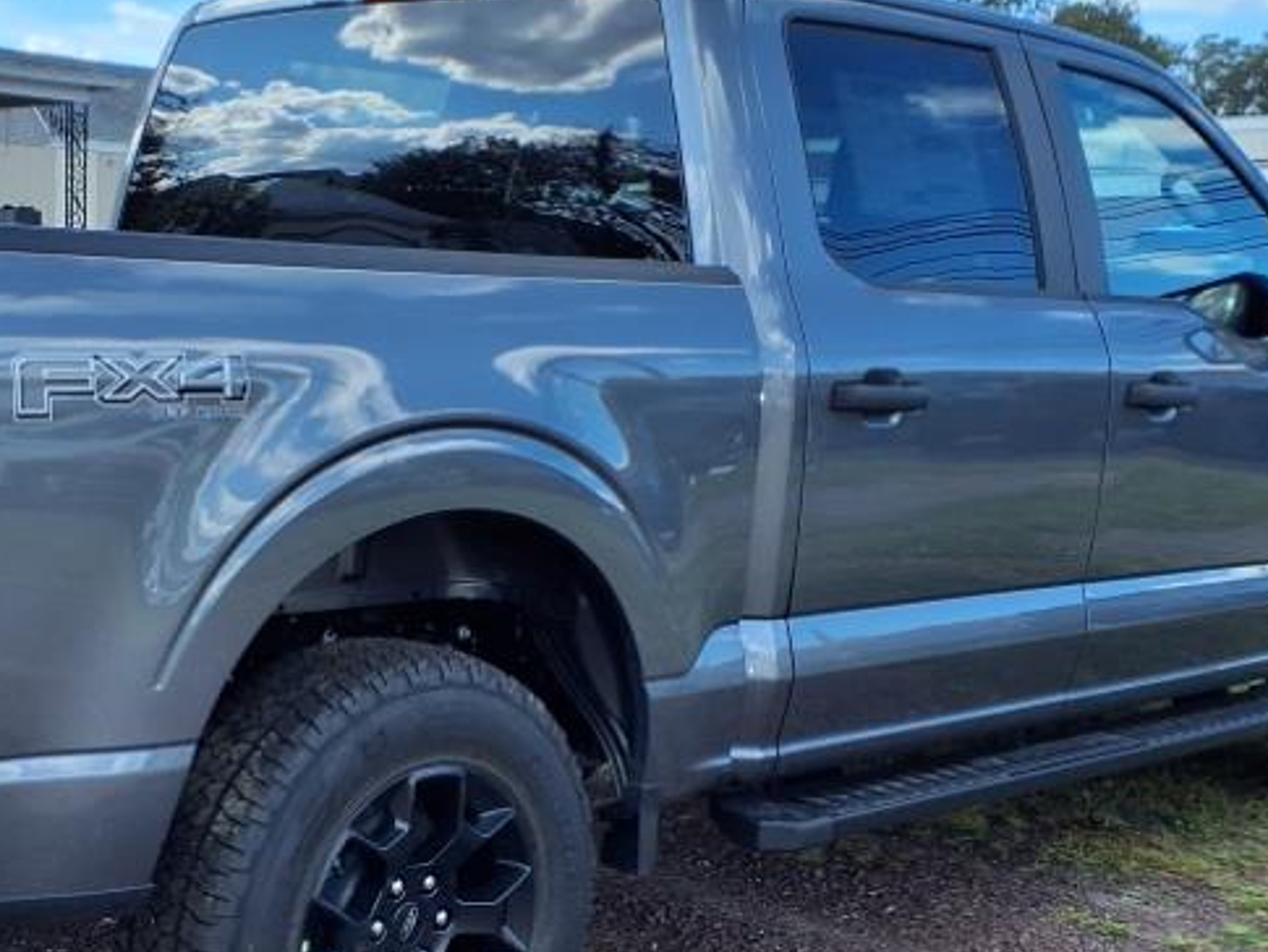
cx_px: 408
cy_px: 547
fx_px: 2088
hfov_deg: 33.4
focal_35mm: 57
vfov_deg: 25.6
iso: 40
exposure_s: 1/909
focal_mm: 3.58
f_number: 1.9
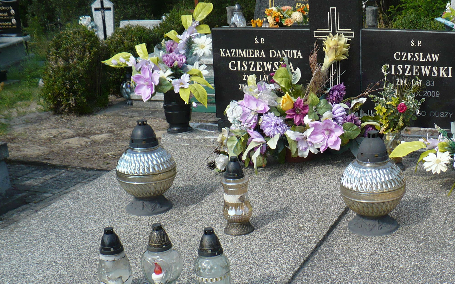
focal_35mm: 60
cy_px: 195
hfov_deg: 33.3
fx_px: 744
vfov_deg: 21.5
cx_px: 345
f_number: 2.8
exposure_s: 1/1000
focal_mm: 6.1
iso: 100
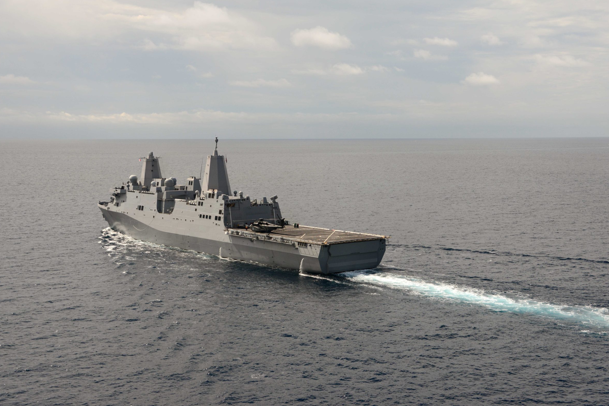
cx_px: 319
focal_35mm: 52
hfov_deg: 38.2
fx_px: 880
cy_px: 205
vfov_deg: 26.0
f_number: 6.3
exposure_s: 1/2000
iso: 400
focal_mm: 48
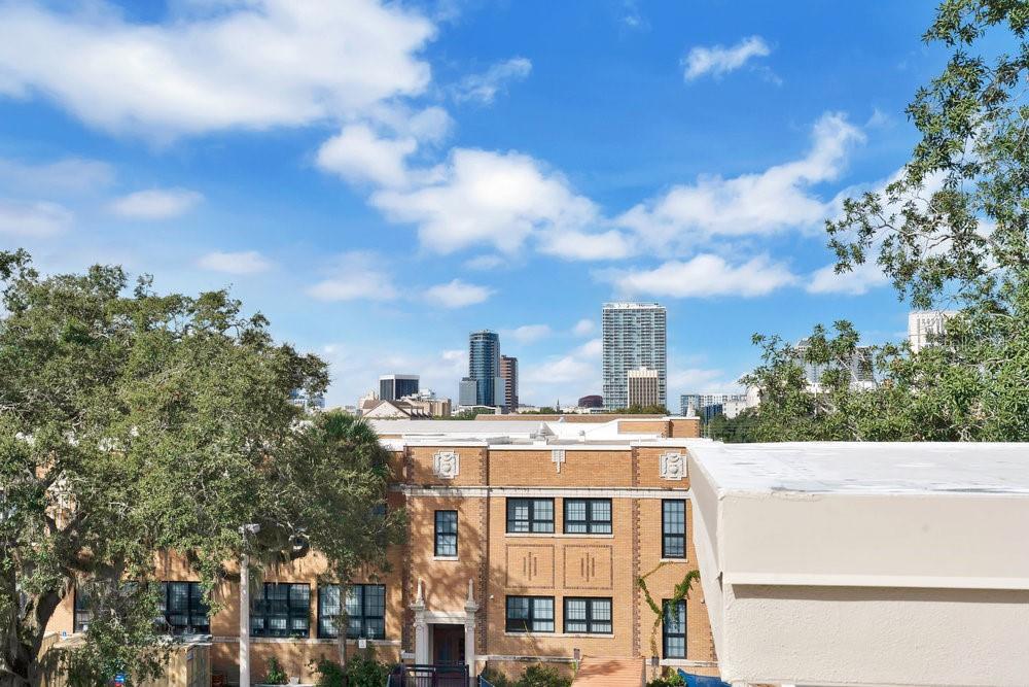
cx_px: 514
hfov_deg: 54.4
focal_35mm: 35
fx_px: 1000
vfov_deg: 37.9
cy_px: 344
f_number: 10
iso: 100
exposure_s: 1/320
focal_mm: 35
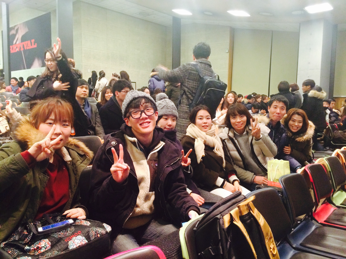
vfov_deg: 48.2
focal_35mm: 29
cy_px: 130
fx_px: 290
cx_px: 173
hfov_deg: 61.7
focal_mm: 4.15
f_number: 2.2
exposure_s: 1/20
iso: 320
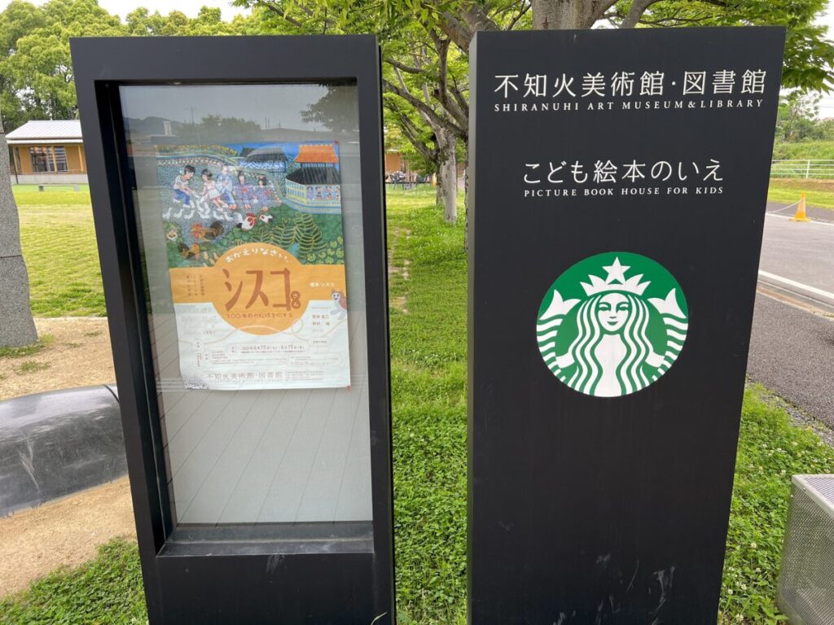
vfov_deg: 53.1
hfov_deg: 67.3
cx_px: 417
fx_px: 626
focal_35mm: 26
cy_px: 312
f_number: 1.5
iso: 50
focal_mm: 5.7
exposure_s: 1/533
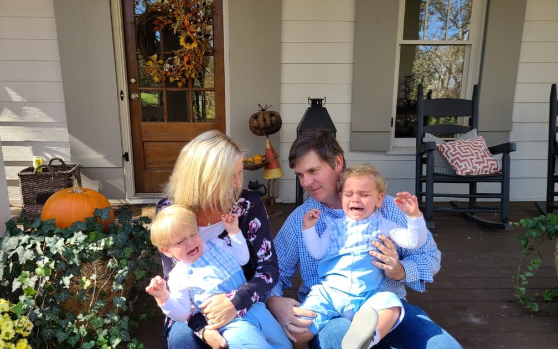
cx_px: 281
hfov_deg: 66.5
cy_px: 206
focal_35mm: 28
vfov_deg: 44.4
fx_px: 426
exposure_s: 1/212
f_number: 1.8
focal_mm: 5.4
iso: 40
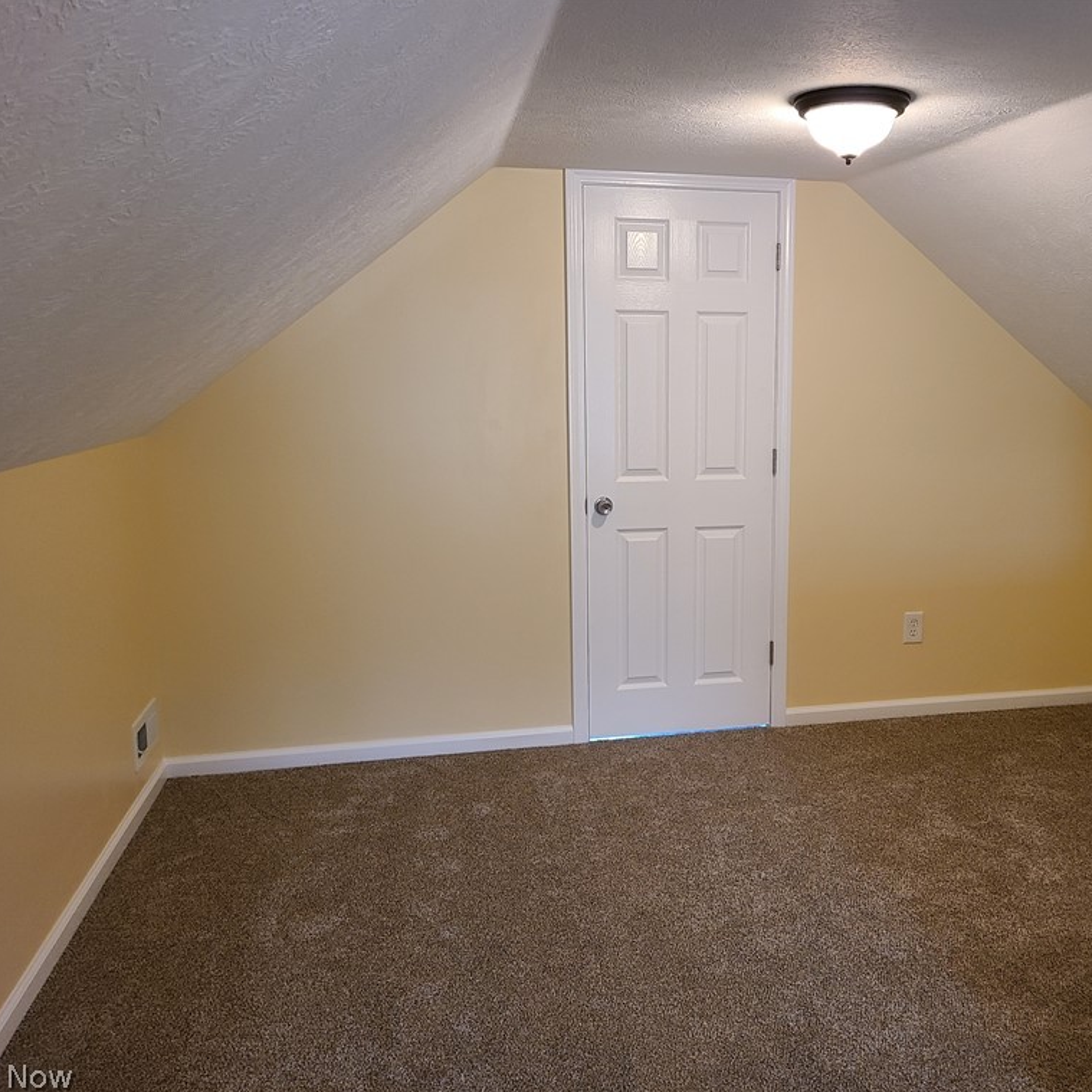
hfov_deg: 52.1
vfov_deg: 52.5
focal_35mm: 31
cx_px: 660
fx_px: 1106
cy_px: 548
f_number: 1.8
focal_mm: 5.4
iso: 160
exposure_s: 1/59
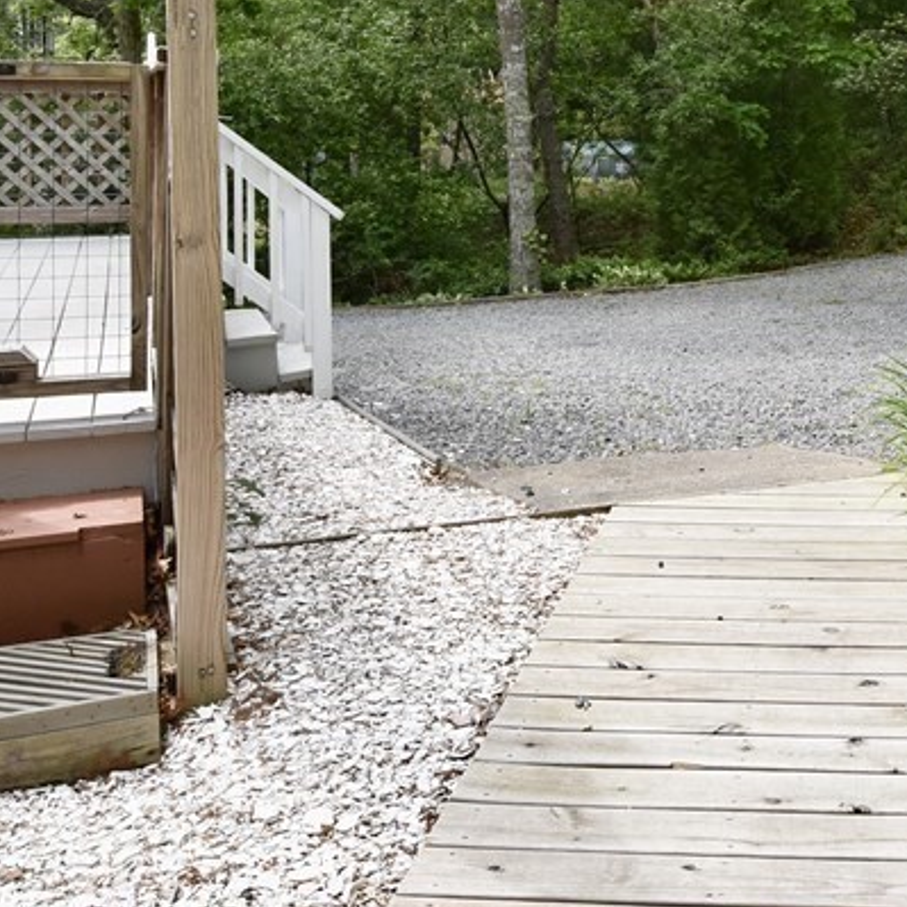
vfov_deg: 33.2
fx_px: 1455
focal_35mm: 49
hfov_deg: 33.3
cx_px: 759
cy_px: 135
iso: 640
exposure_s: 1/500
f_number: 8
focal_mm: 15
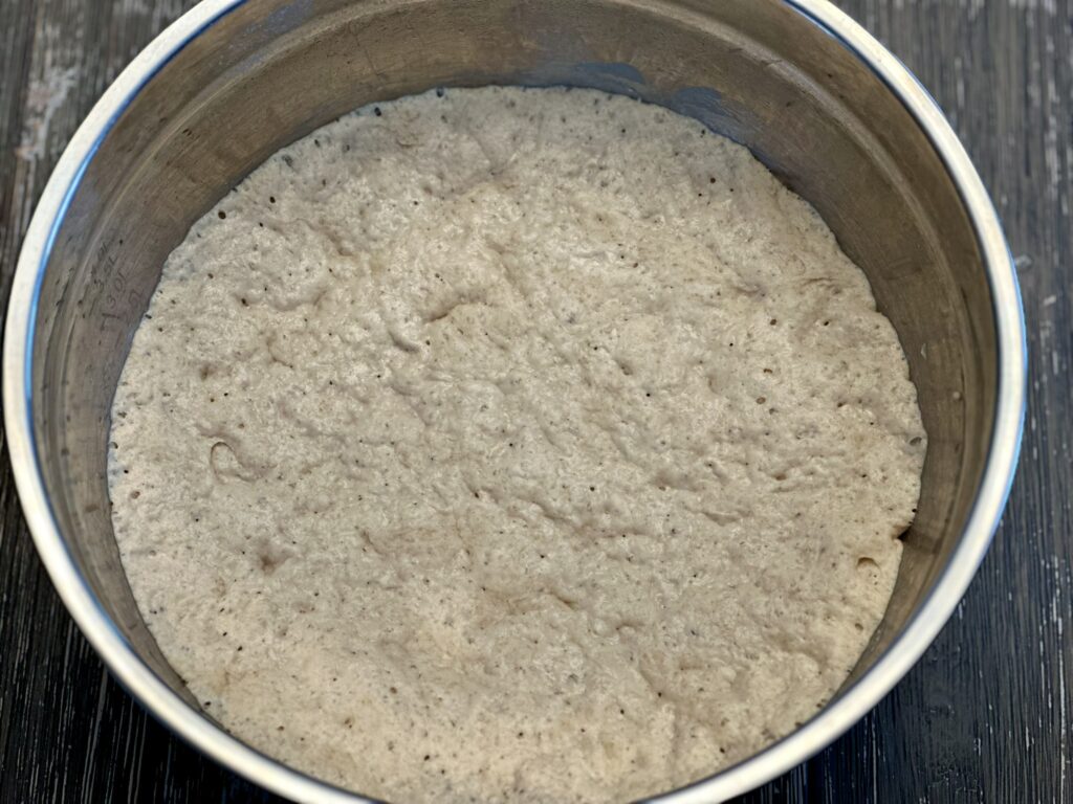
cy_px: 402
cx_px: 536
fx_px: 2387
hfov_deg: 25.3
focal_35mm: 77
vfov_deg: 19.1
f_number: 2.8
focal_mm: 9
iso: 125
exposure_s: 1/60
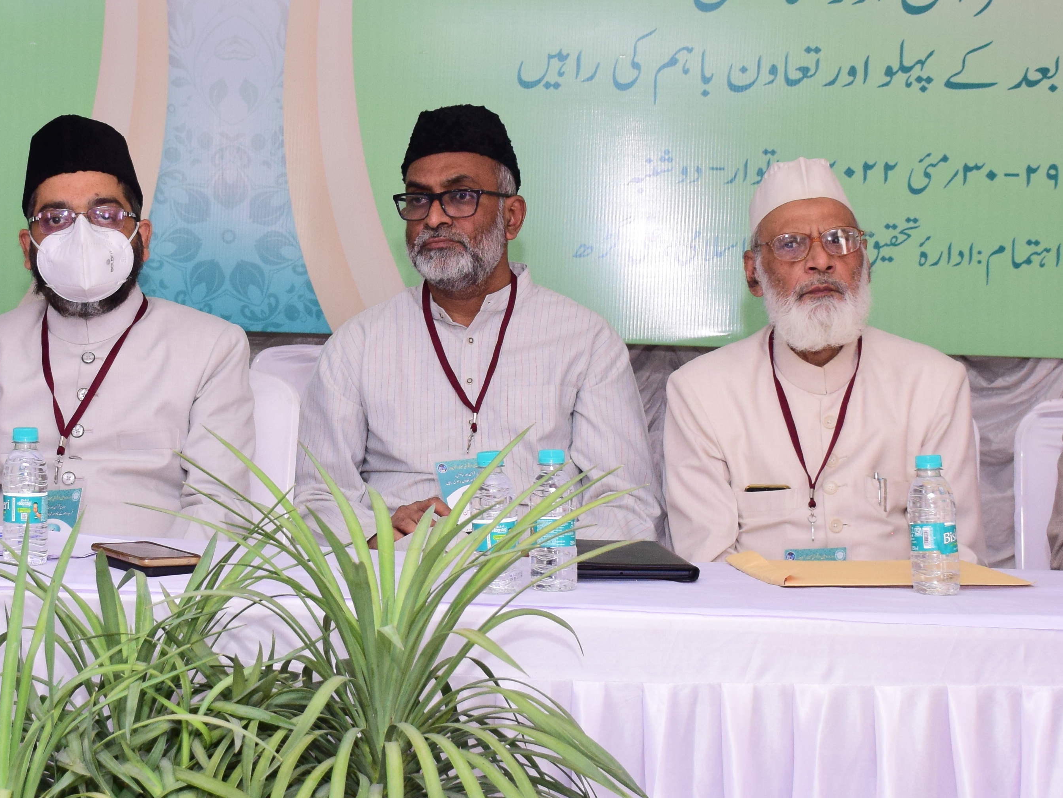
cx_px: 344
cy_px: 271
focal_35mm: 77
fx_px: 2365
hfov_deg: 25.2
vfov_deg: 19.1
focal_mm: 24
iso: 800
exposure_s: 1/125
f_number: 5.6
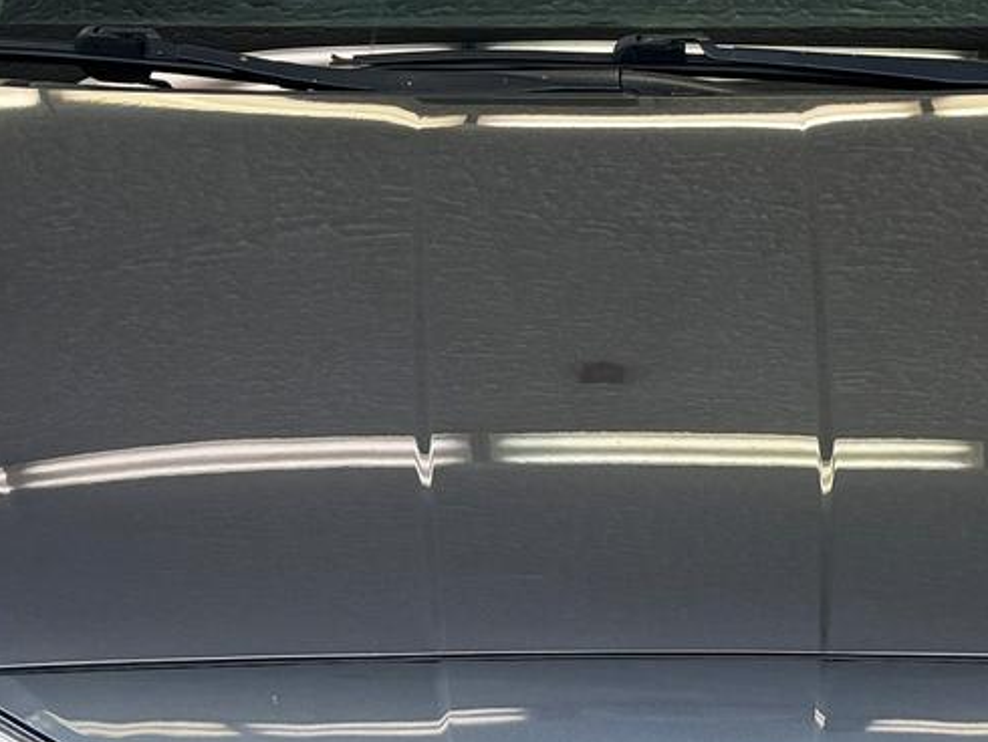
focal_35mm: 107
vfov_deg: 13.8
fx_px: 3055
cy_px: 476
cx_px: 607
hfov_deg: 18.3
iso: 80
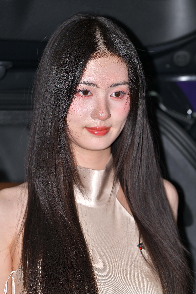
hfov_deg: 7.4
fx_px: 1511
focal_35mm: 185
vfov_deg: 11.1
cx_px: 98
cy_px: 147
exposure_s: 1/200
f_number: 4.5
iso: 160
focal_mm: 185
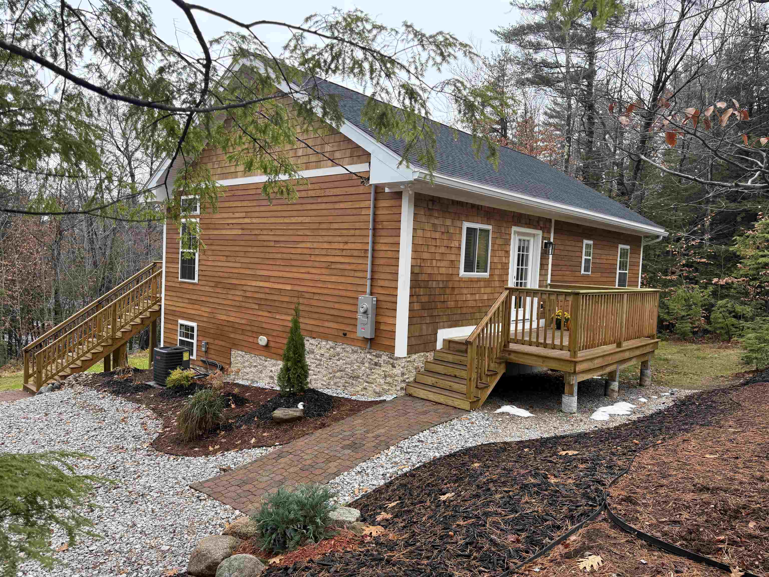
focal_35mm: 24
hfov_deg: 71.6
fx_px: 533
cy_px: 288
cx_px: 384
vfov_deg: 56.8
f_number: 1.78
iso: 125
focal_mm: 6.76
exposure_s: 1/234
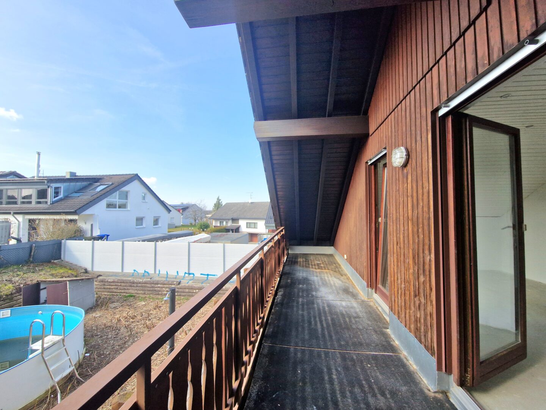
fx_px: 205
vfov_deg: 89.9
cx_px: 273
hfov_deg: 106.2
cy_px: 205
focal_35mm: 13
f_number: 2.2
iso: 50
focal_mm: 2.2
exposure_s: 1/714
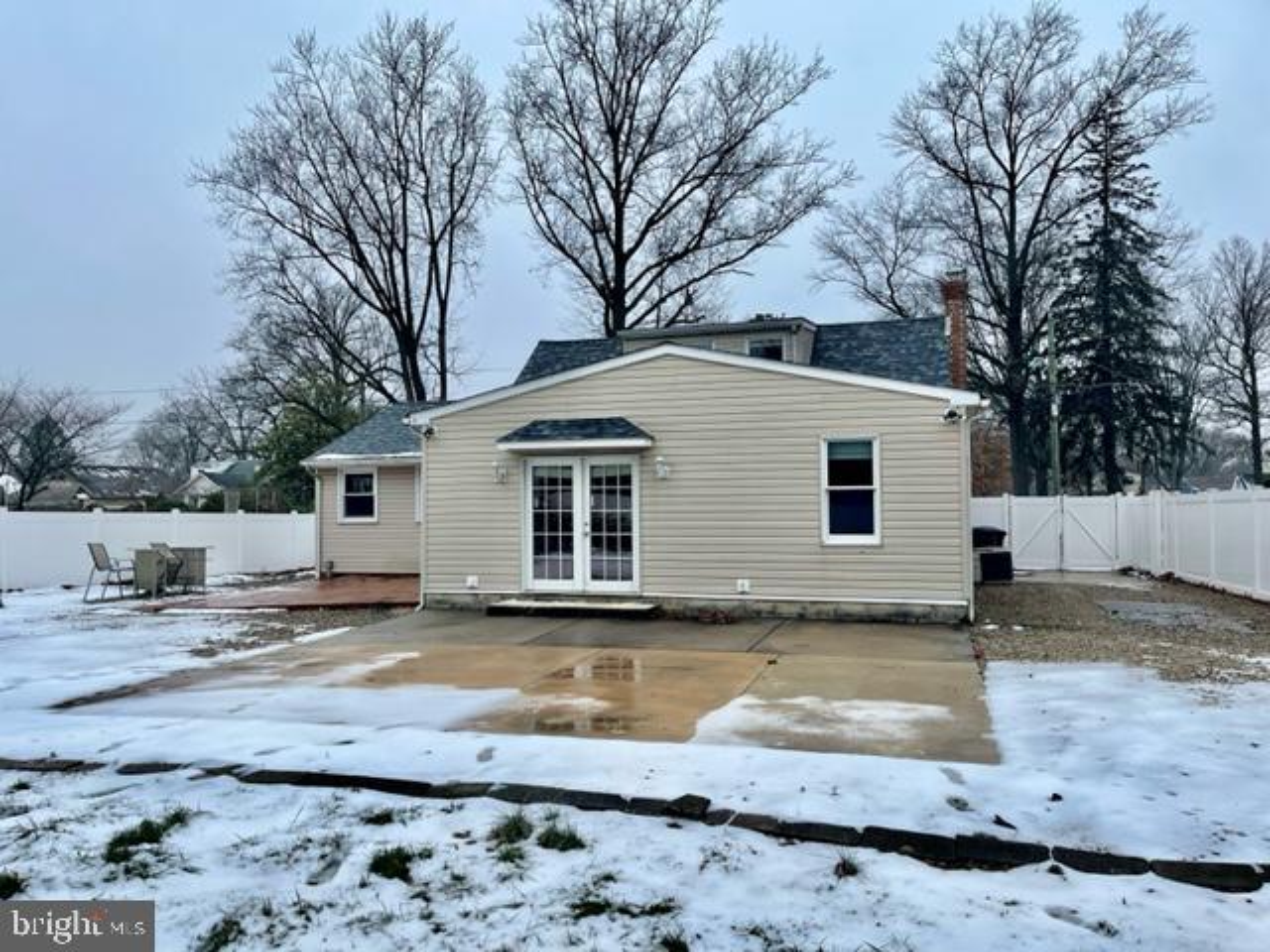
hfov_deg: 67.3
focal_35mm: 26
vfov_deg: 53.1
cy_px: 476
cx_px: 635
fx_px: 954
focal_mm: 5.1
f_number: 1.6
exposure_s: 1/878
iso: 50
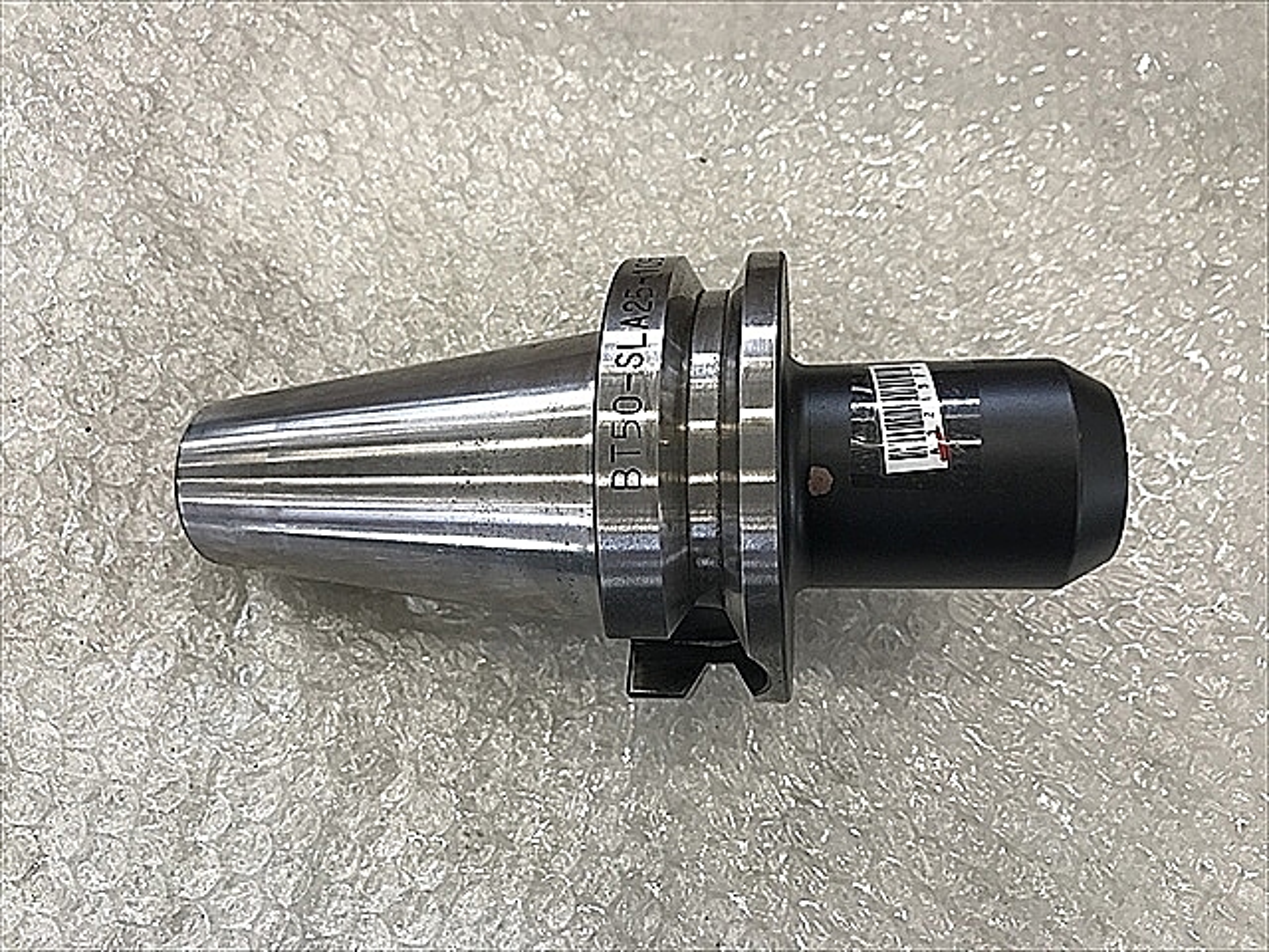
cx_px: 634
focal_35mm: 28
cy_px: 476
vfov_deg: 49.7
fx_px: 1026
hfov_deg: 63.4
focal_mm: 3.99
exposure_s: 1/60
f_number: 1.8
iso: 25
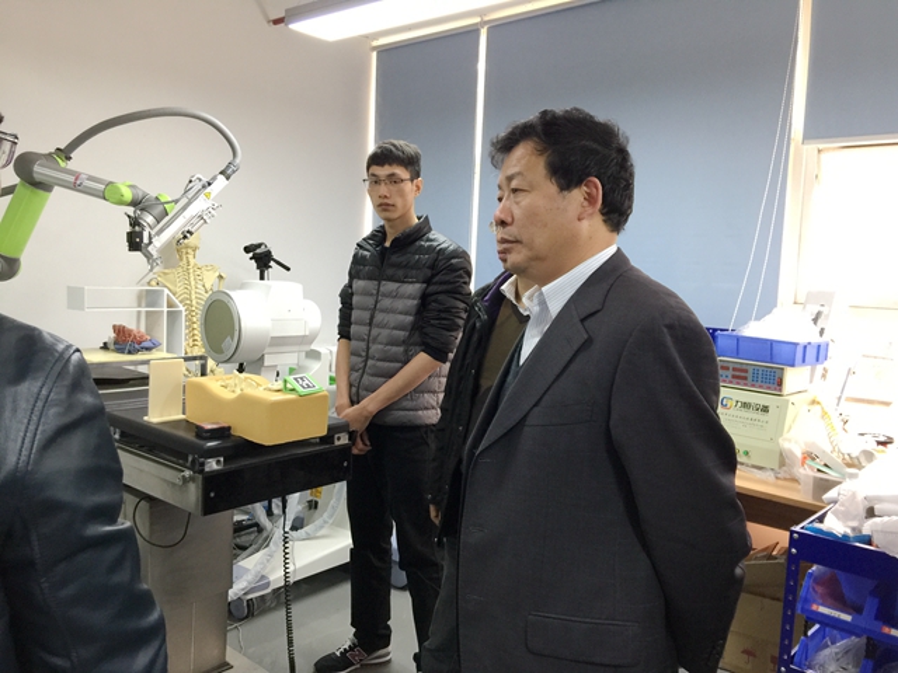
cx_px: 449
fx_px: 752
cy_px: 336
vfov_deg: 48.2
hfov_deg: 61.7
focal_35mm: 29
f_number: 2.2
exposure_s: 1/17
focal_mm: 4.15
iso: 64
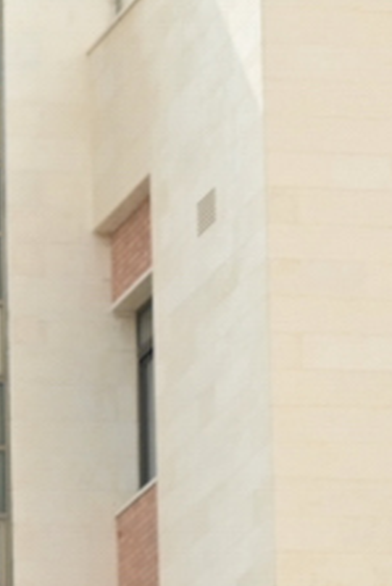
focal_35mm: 502
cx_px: 552
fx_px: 8186
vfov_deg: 4.1
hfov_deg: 2.7
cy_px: 1205
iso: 320
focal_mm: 70
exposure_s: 1/500
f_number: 6.3
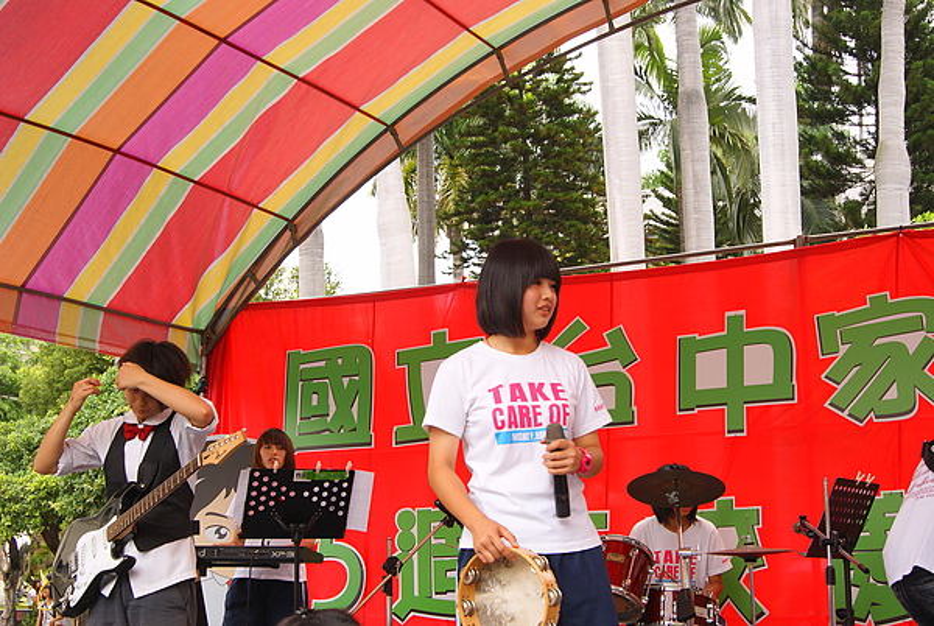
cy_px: 313
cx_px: 467
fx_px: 1364
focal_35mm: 52
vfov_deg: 25.8
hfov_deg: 37.8
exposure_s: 1/160
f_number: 9
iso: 400
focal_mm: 35
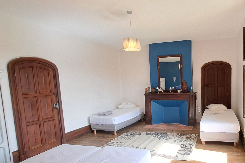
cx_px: 178
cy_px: 97
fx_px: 157
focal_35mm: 23
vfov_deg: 54.7
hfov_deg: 71.8
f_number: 2.2
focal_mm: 1.42
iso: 64
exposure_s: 1/50
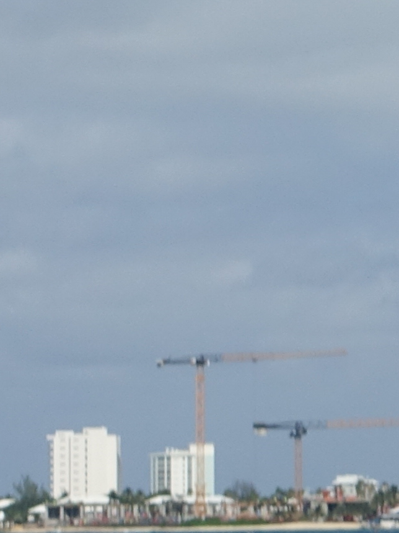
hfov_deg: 4.8
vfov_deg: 6.7
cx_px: 1151
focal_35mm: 294
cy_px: 319
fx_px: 4519
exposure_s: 1/200
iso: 200
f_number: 5.6
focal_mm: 17.7
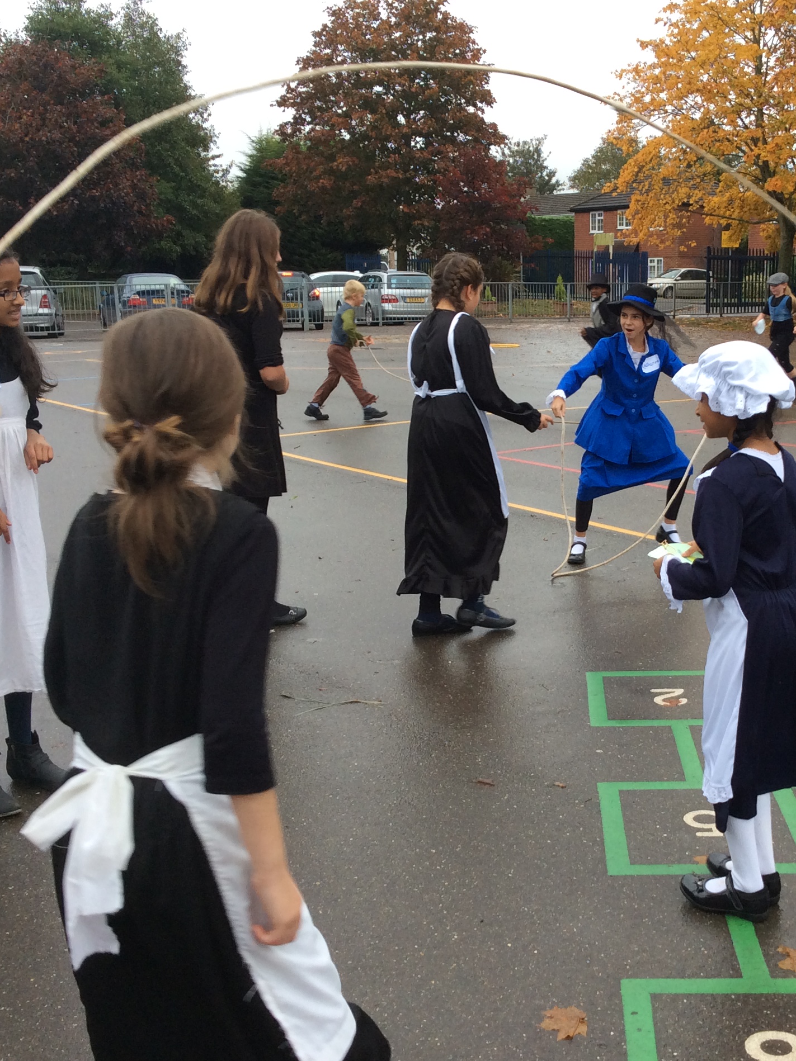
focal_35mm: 45
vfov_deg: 42.1
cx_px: 554
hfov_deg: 31.8
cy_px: 539
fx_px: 1380
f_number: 2.4
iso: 32
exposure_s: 1/120
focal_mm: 3.3
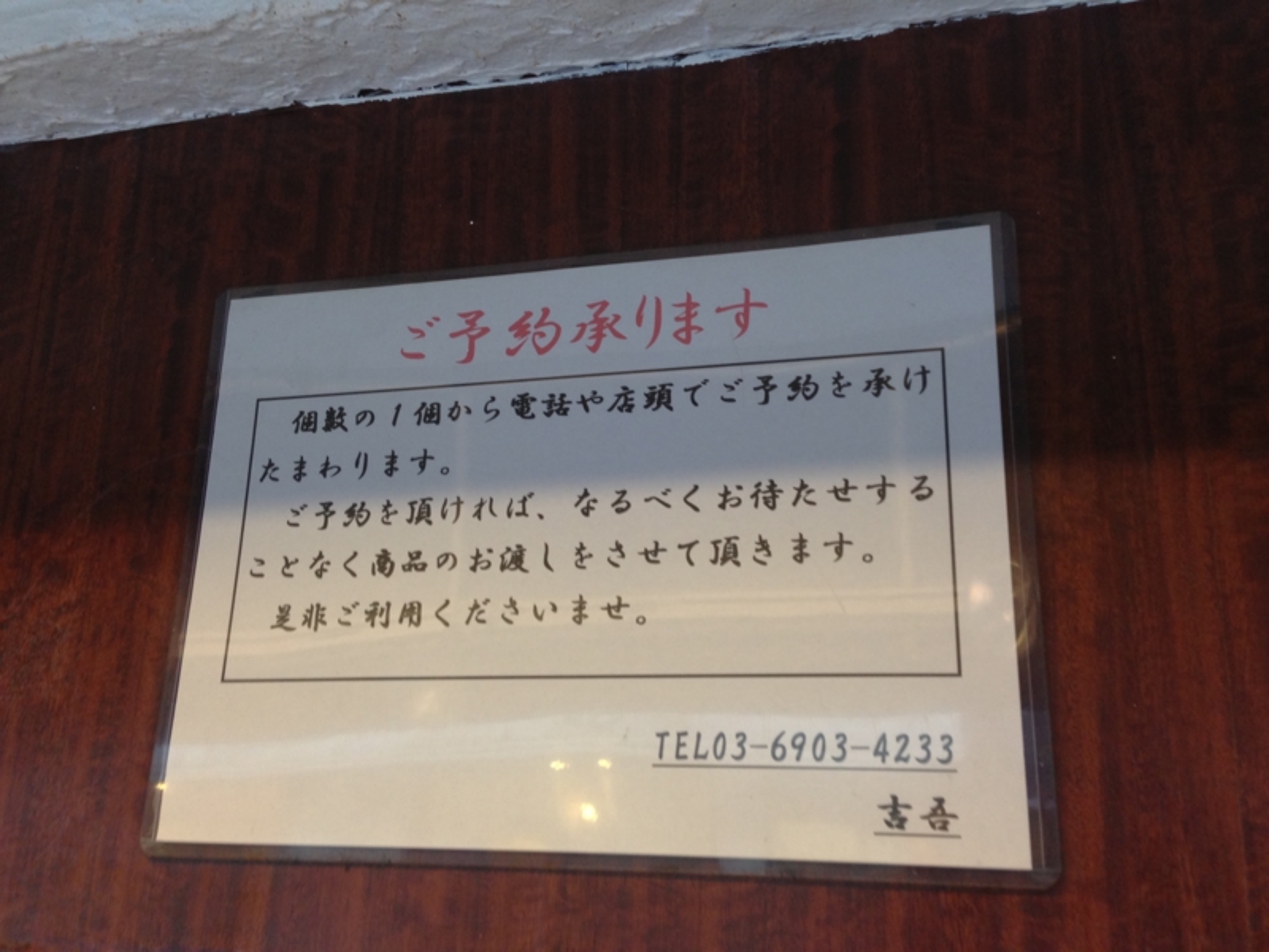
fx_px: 1210
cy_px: 476
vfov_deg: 42.9
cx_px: 634
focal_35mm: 33
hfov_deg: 55.4
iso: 100
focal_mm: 4.13
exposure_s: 1/20
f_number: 2.4
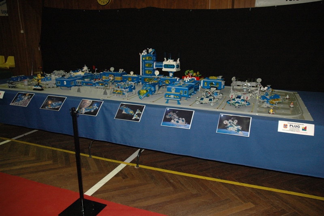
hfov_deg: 67.4
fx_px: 243
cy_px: 108
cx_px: 162
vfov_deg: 47.9
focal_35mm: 27
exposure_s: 1/60
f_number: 4
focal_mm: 18
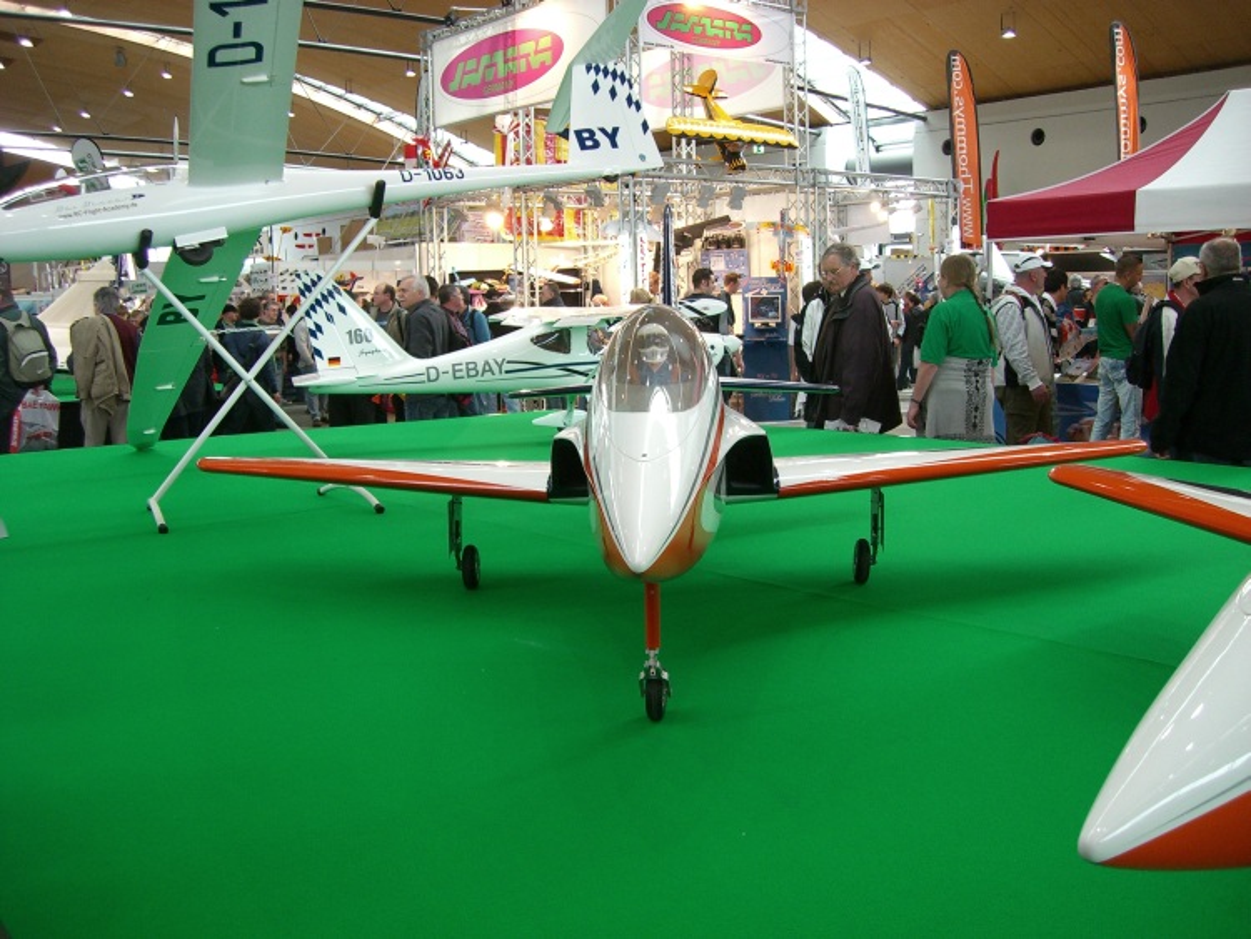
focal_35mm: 38
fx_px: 1374
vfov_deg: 37.7
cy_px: 470
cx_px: 626
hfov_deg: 49.0
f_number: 2.7
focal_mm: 6.2
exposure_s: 1/80
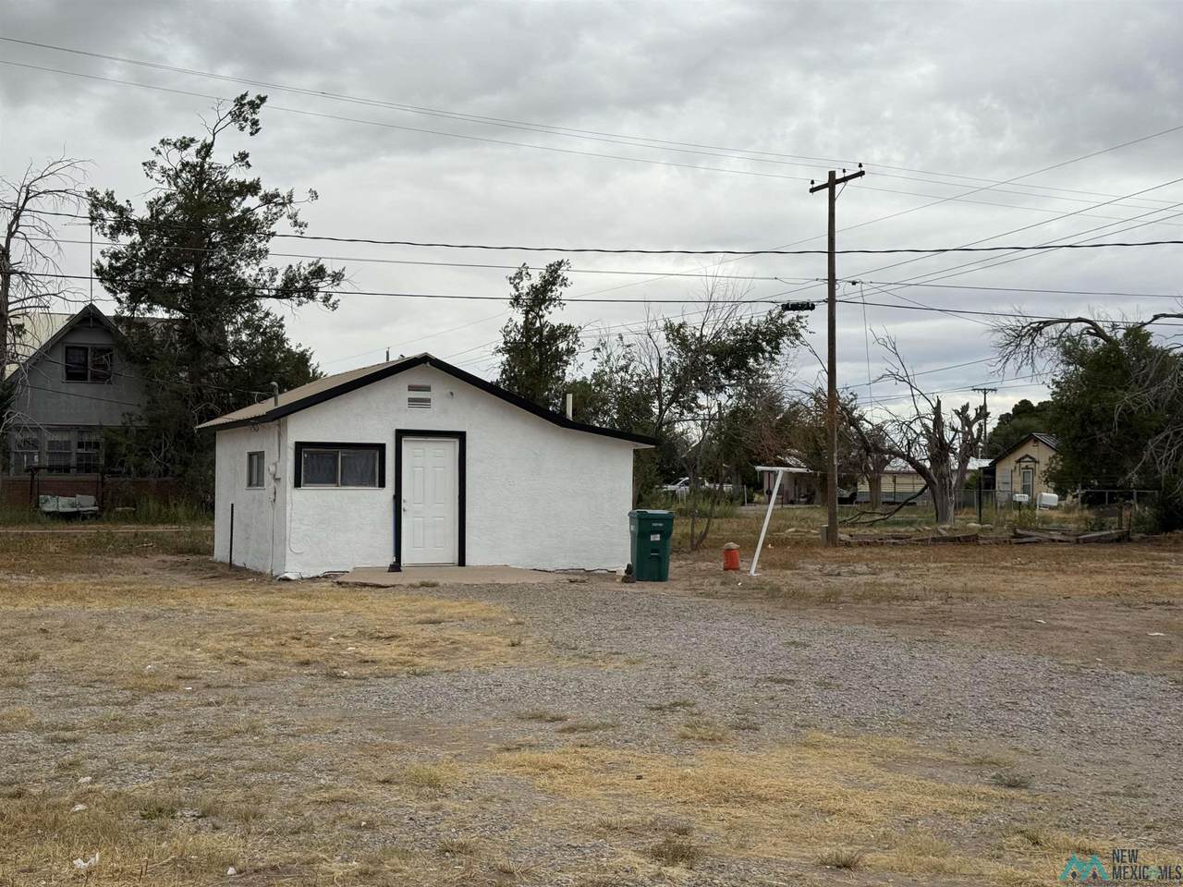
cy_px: 444
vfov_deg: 30.3
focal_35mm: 48
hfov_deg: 39.7
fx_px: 1640
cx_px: 592
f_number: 1.78
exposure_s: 1/5208
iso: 64
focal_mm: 6.76
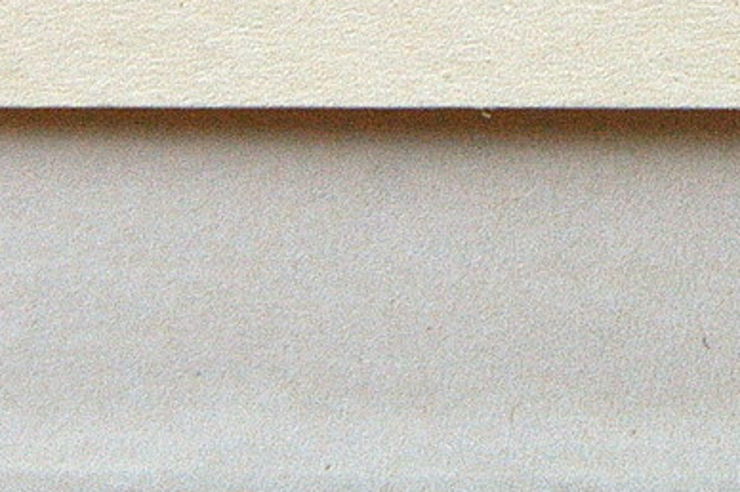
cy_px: -385
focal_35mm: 271
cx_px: 795
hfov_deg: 7.6
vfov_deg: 5.0
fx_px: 5557
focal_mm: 35
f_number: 5.6
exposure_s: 1/125
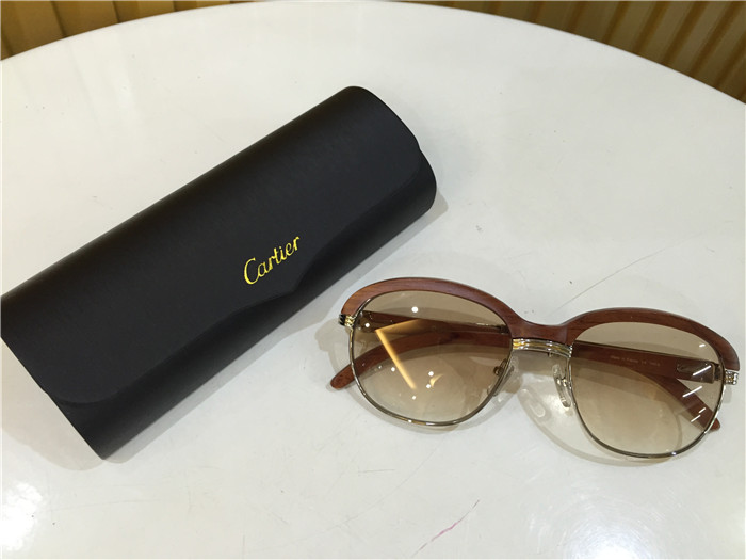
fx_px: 625
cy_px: 280
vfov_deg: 48.2
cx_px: 373
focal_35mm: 29
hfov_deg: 61.7
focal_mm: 4.15
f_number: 2.2
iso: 160
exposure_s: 1/33
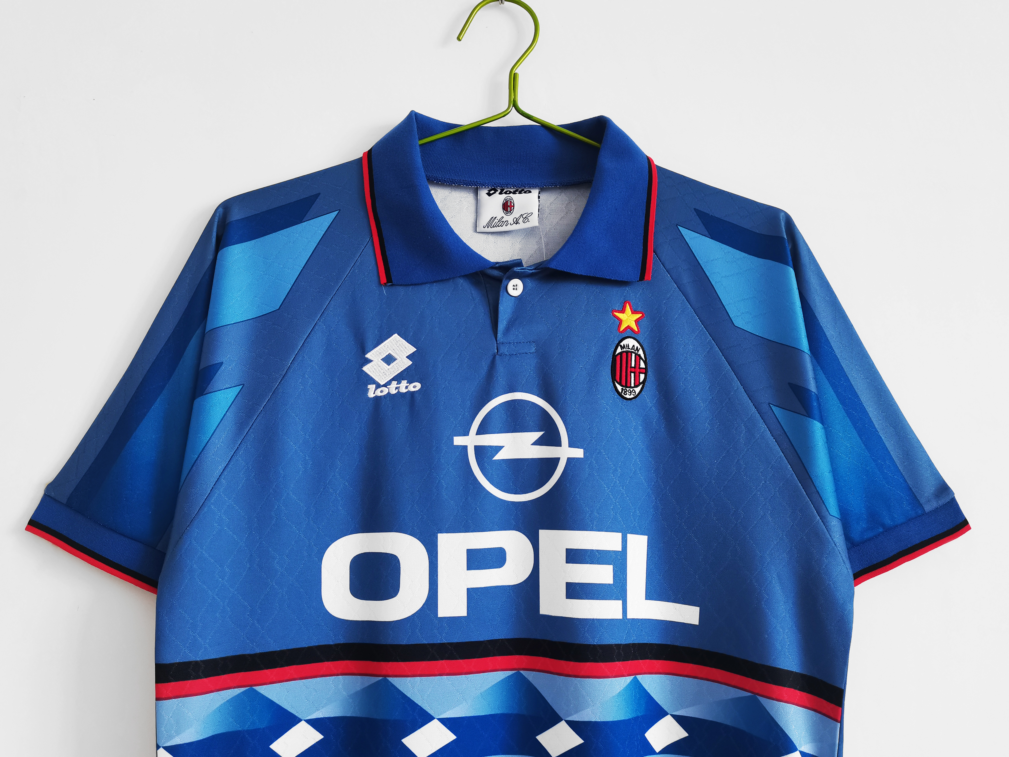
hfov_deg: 67.3
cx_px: 504
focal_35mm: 26
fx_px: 758
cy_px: 378
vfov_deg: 53.1
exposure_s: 1/100
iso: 200
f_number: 1.8
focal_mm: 5.58
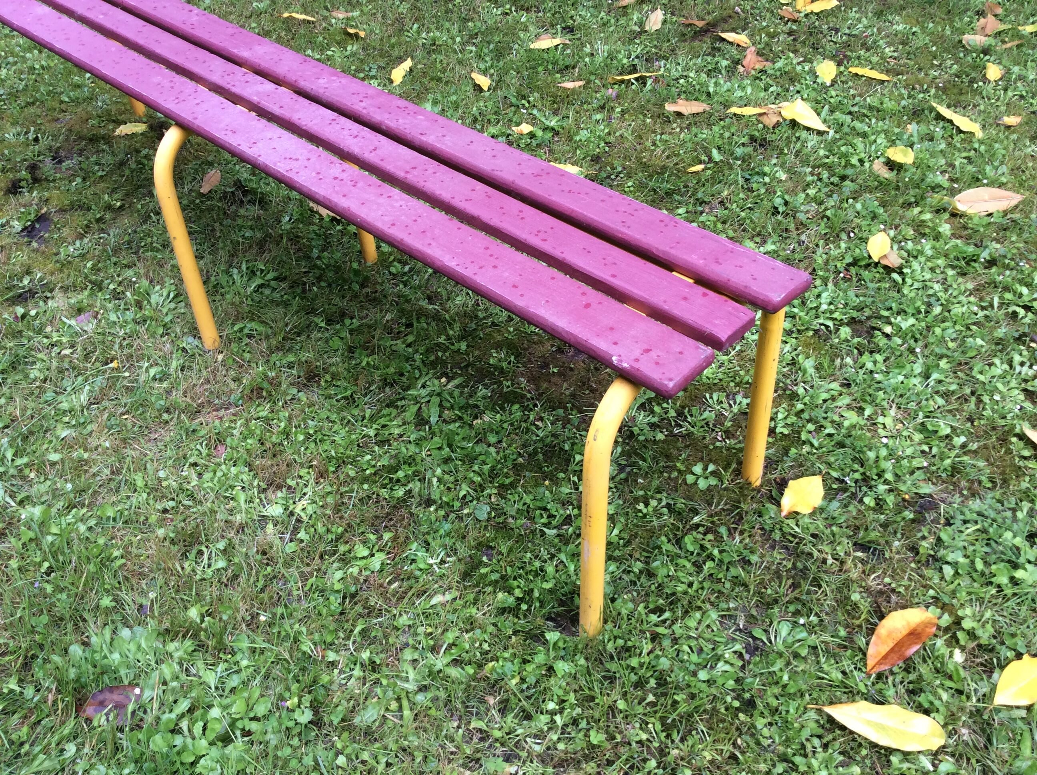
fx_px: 957
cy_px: 388
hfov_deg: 56.9
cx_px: 518
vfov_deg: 44.1
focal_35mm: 32
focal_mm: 3.3
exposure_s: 1/145
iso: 32
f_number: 2.4
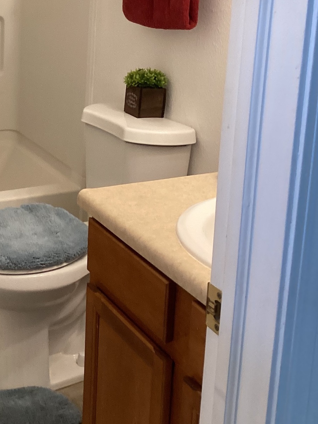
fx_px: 723
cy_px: 74
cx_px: 20
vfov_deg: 31.7
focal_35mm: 59
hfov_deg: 24.0
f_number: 2.4
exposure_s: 1/60
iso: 250
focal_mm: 3.3
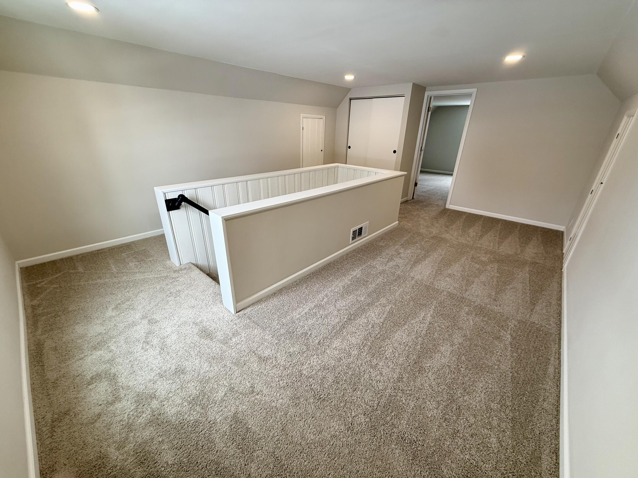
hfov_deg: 102.1
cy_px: 239
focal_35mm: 14
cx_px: 319
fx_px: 258
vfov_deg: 85.7
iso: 100
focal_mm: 2.22
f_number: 2.2
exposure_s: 1/99
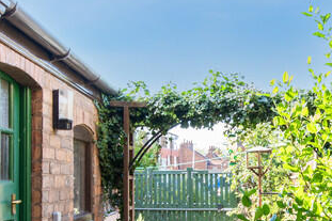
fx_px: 516
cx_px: 238
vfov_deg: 23.3
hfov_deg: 35.1
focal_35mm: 56
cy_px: 214
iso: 100
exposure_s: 1/15
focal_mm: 11.5
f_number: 8
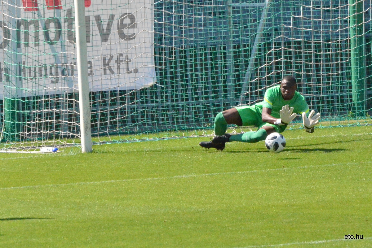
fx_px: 4651
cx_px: 186
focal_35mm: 450
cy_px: 124
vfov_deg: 3.1
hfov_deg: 4.6
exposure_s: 1/8000
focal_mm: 300
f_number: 11
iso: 6400
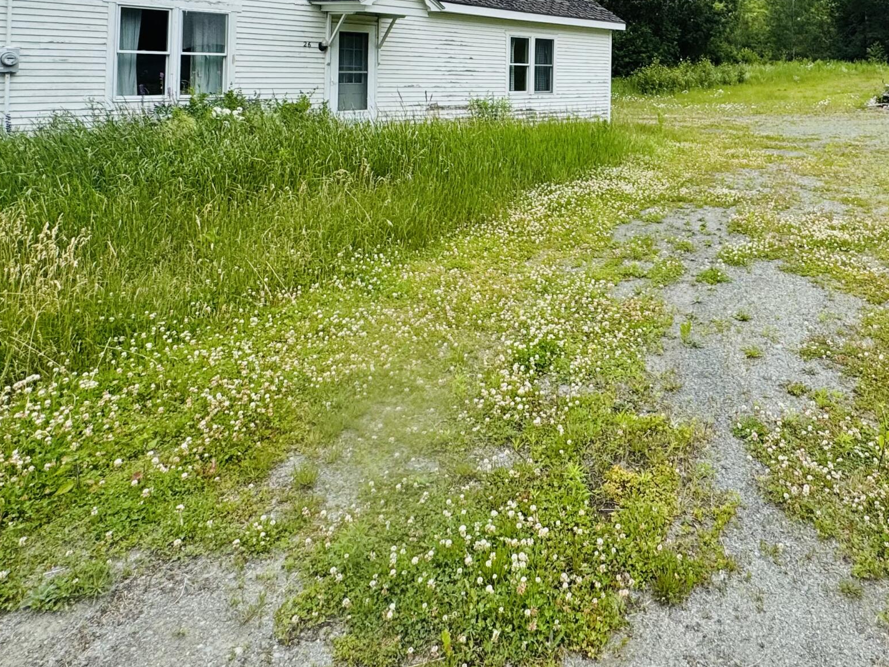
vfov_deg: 45.8
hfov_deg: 64.0
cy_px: 50
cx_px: 575
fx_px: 693
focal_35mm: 27
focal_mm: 2.22
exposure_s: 1/591
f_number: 2.2
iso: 40
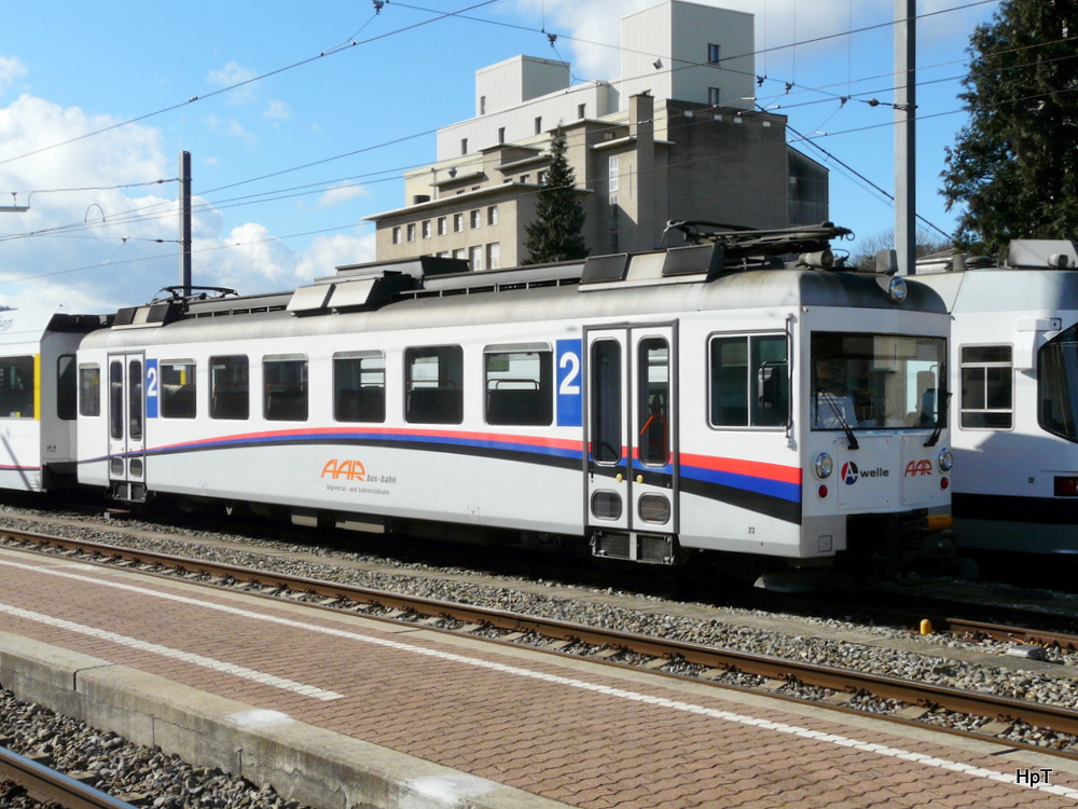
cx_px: 539
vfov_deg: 31.5
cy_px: 404
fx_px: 1433
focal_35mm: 46
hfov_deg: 41.2
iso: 100
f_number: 6.3
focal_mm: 7.5
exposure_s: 1/500
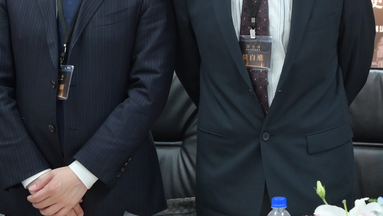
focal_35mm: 115
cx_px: 398
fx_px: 1168
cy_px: -34
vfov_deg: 10.4
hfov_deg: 18.1
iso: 500
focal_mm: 35
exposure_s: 1/40
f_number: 4.8
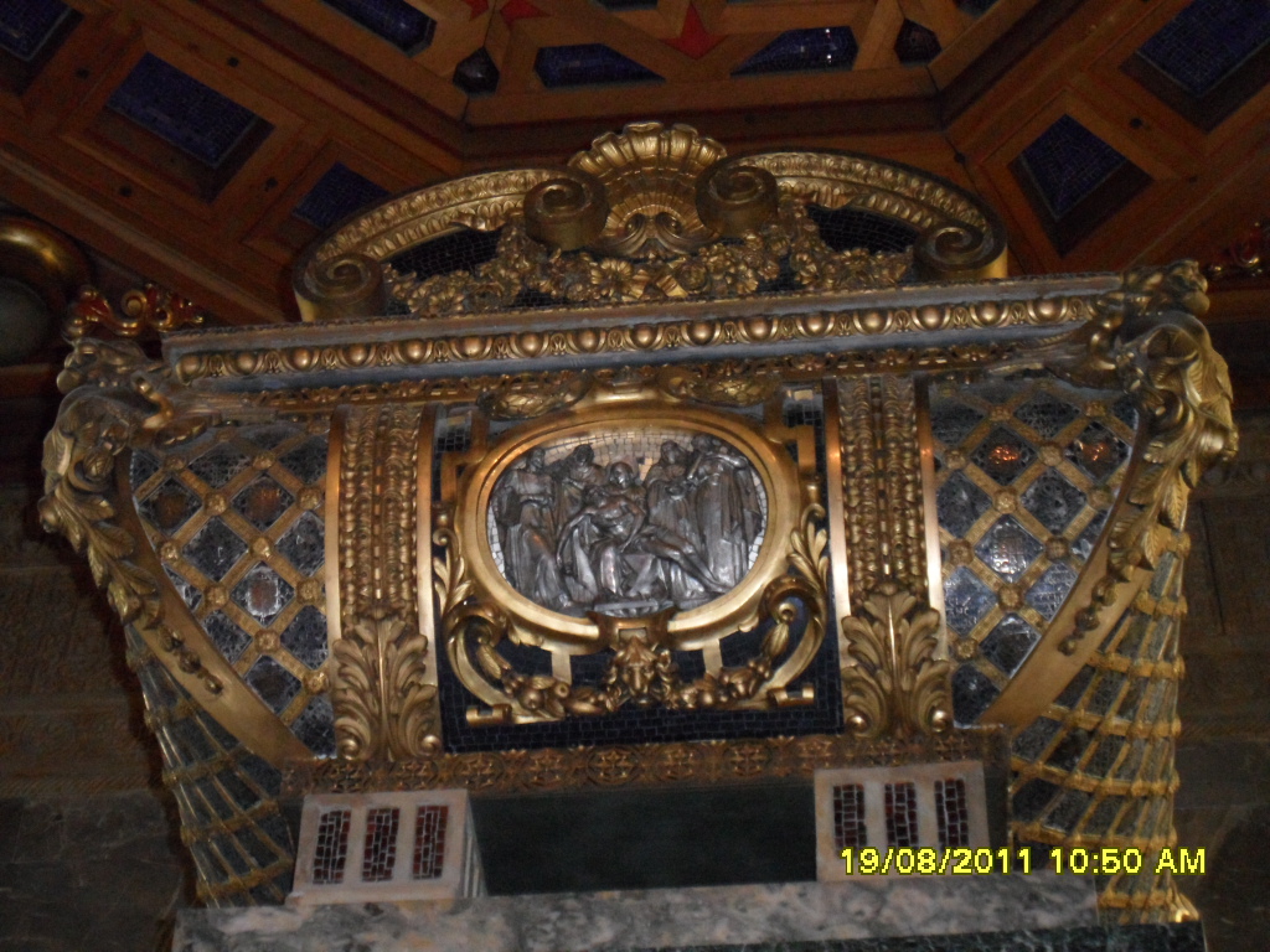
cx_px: 635
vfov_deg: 18.4
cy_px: 476
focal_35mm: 80
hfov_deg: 24.4
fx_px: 2935
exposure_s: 1/45
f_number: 4.2
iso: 640
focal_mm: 13.2
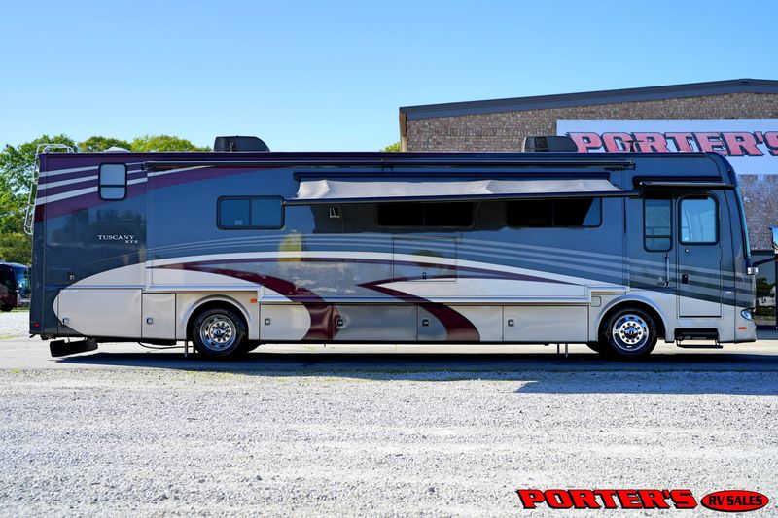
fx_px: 1080
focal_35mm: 50
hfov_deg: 39.6
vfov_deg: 27.0
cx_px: 389
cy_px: 259
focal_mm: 50
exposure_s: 1/1600
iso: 100
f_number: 3.2
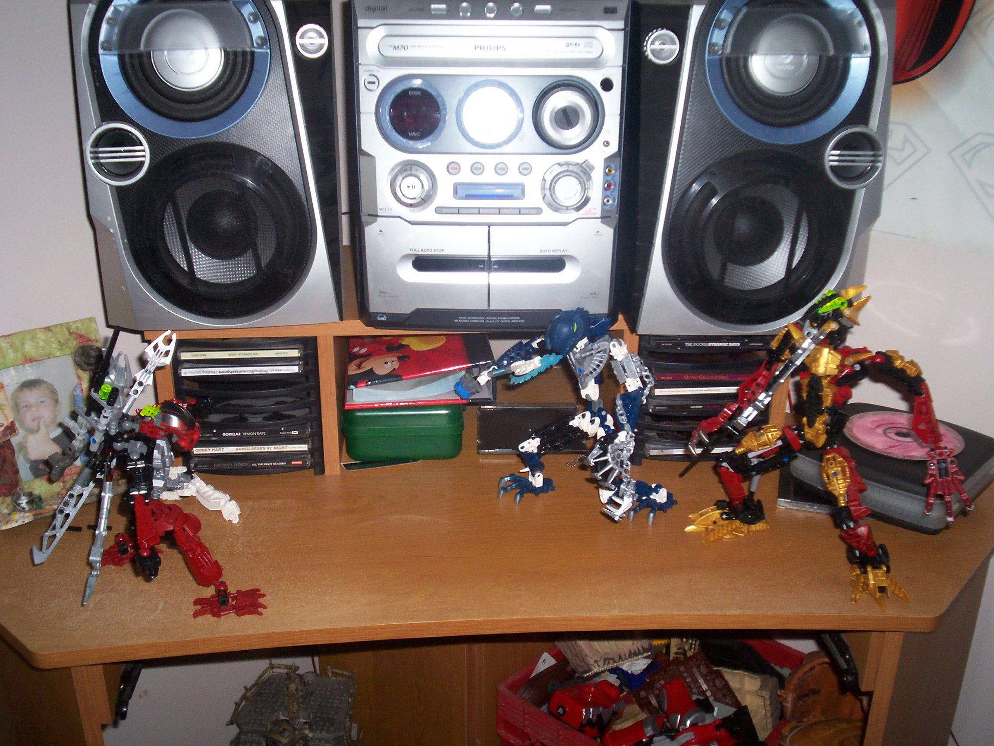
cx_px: 497
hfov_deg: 51.4
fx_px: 1034
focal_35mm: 36
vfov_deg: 39.7
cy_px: 373
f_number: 4.5
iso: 140
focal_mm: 5.9
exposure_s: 1/64
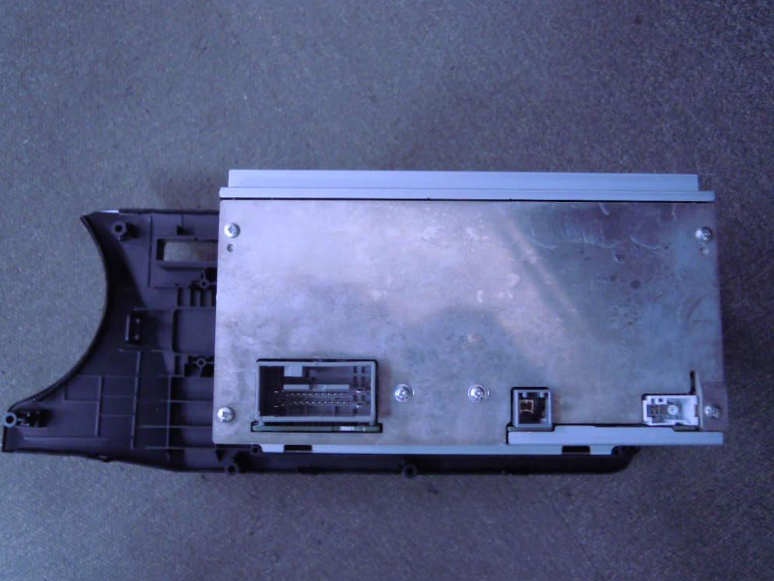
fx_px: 649
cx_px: 374
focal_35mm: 29
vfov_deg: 48.2
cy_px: 298
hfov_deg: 61.6
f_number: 2.7
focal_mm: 5
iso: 400
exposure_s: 1/20
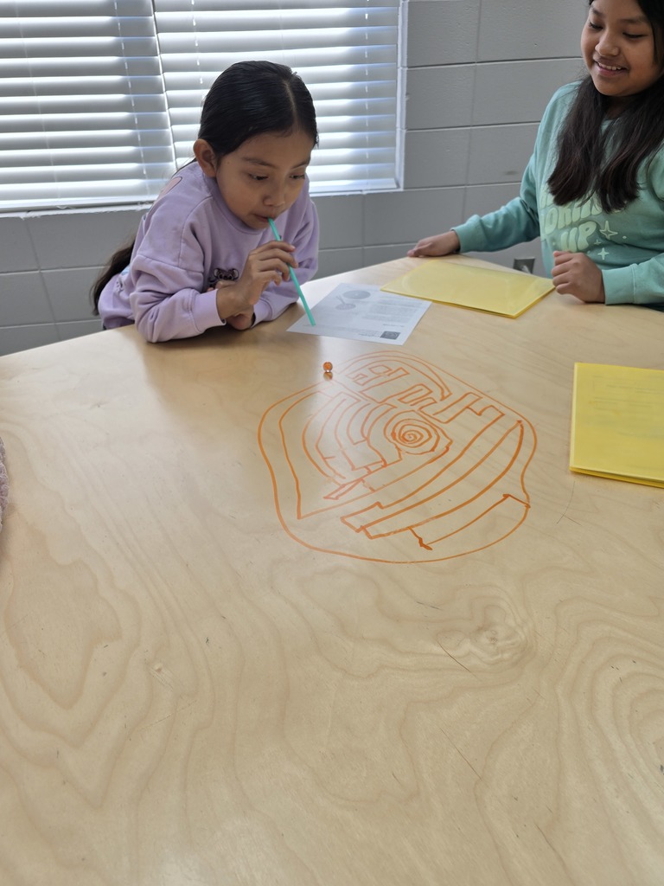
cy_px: 443
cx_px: 332
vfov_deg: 73.9
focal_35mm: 23
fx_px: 588
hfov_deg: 58.9
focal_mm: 6.3
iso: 20
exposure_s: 1/120
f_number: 1.7
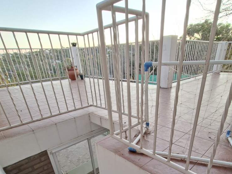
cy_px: 136
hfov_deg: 78.9
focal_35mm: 21
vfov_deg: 59.2
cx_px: 125
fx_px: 141
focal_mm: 1.74
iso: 500
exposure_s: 1/20
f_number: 2.2
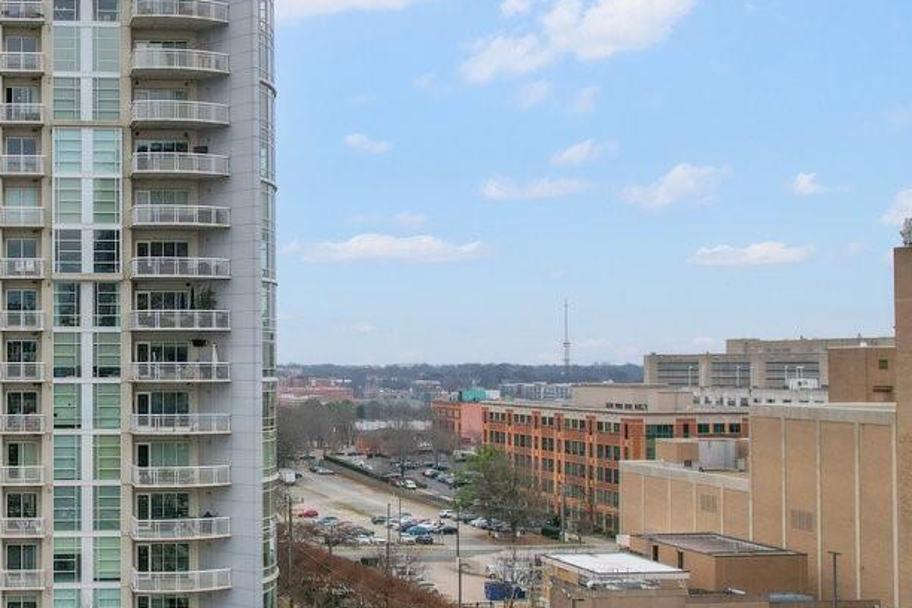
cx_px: 66
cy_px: 342
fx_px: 1165
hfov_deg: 39.2
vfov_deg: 29.2
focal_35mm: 46
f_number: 2.8
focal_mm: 8.38
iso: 120
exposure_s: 1/1000
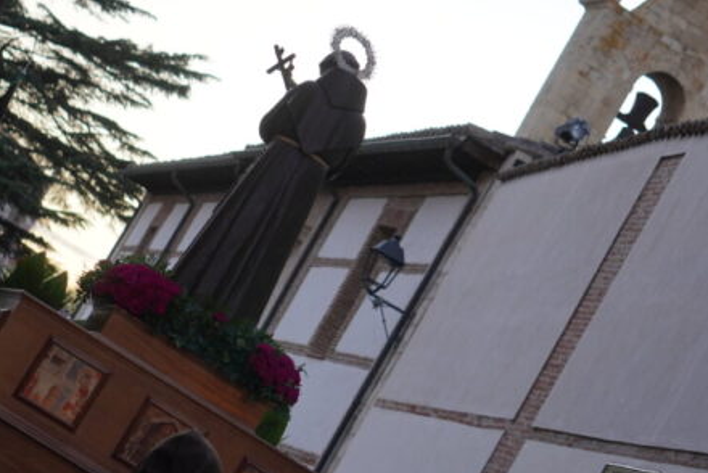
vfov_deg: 9.6
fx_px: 2831
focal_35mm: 144
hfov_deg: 14.3
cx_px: 359
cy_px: 219
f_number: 4.5
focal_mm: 55
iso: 250
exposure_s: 1/100
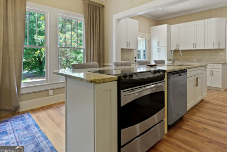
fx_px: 132
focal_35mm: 21
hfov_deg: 79.5
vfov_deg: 58.7
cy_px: 56
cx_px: 144
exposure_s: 1/1.6
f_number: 9
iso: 320
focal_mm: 16
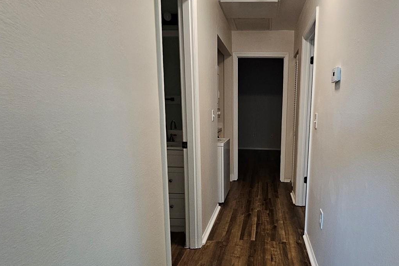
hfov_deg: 79.3
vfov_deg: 59.2
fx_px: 233
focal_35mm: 21
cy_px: 154
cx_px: 256
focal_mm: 2.2
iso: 400
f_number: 2.2
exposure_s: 1/60
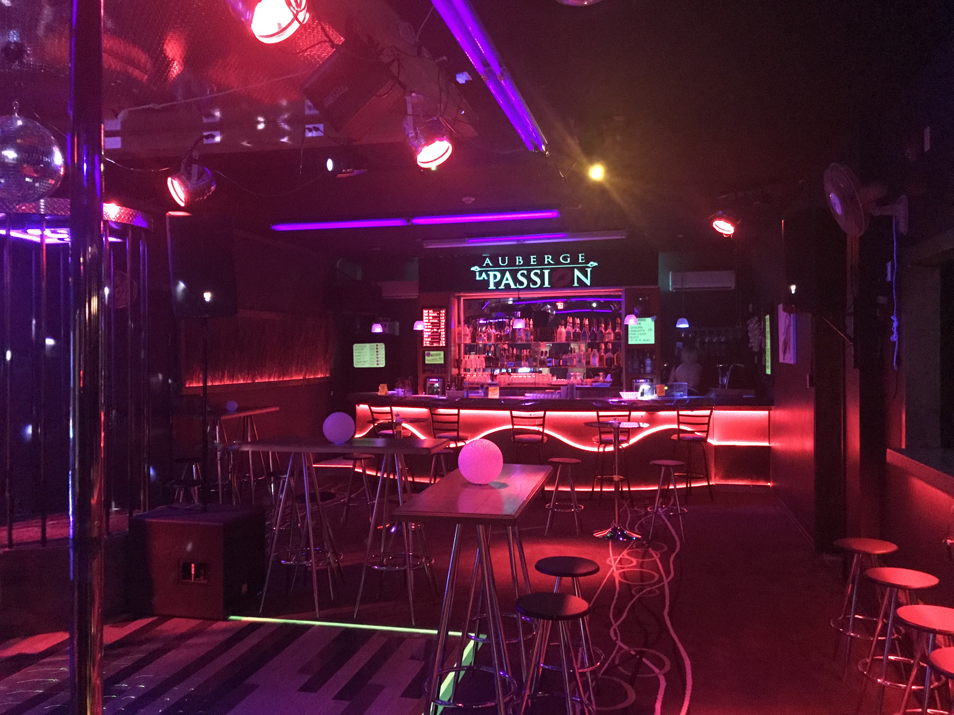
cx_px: 477
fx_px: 772
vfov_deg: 49.7
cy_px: 358
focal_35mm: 28
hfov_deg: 63.4
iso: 400
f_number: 1.8
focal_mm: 3.99
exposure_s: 1/4
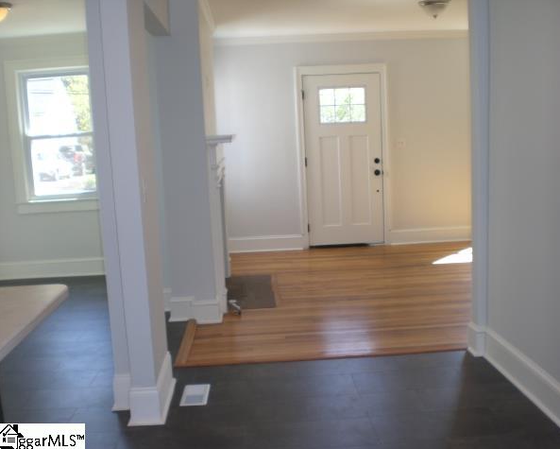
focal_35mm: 40
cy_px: 225
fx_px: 663
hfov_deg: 45.7
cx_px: 300
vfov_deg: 37.4
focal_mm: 6.3
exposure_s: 1/80
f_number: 3.1
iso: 100
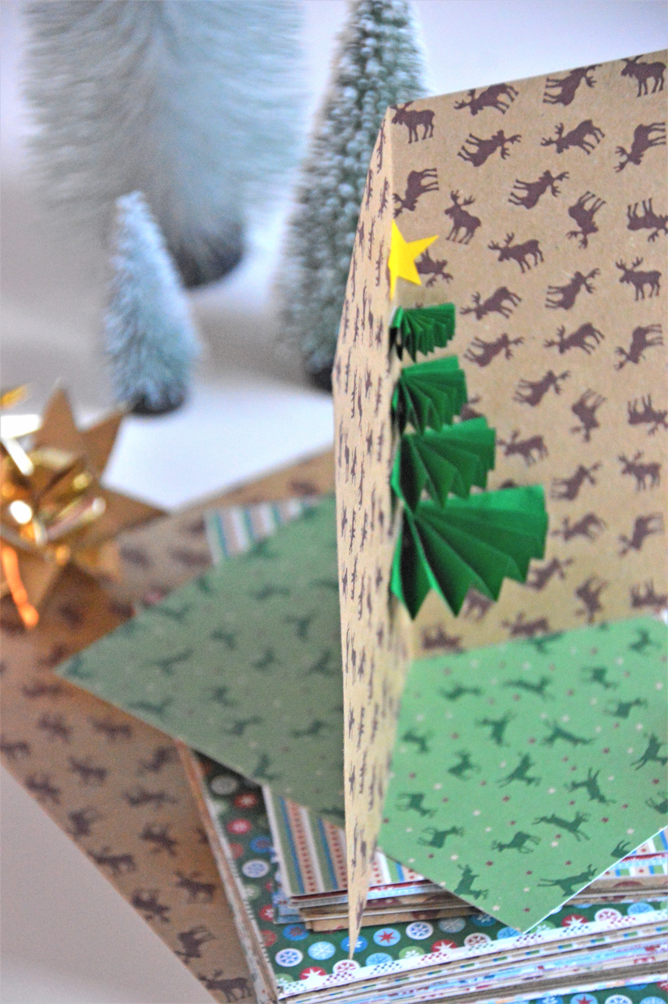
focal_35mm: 165
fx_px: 4601
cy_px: 502
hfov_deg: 8.3
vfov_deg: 12.5
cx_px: 334
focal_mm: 110
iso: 3200
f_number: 6
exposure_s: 1/50
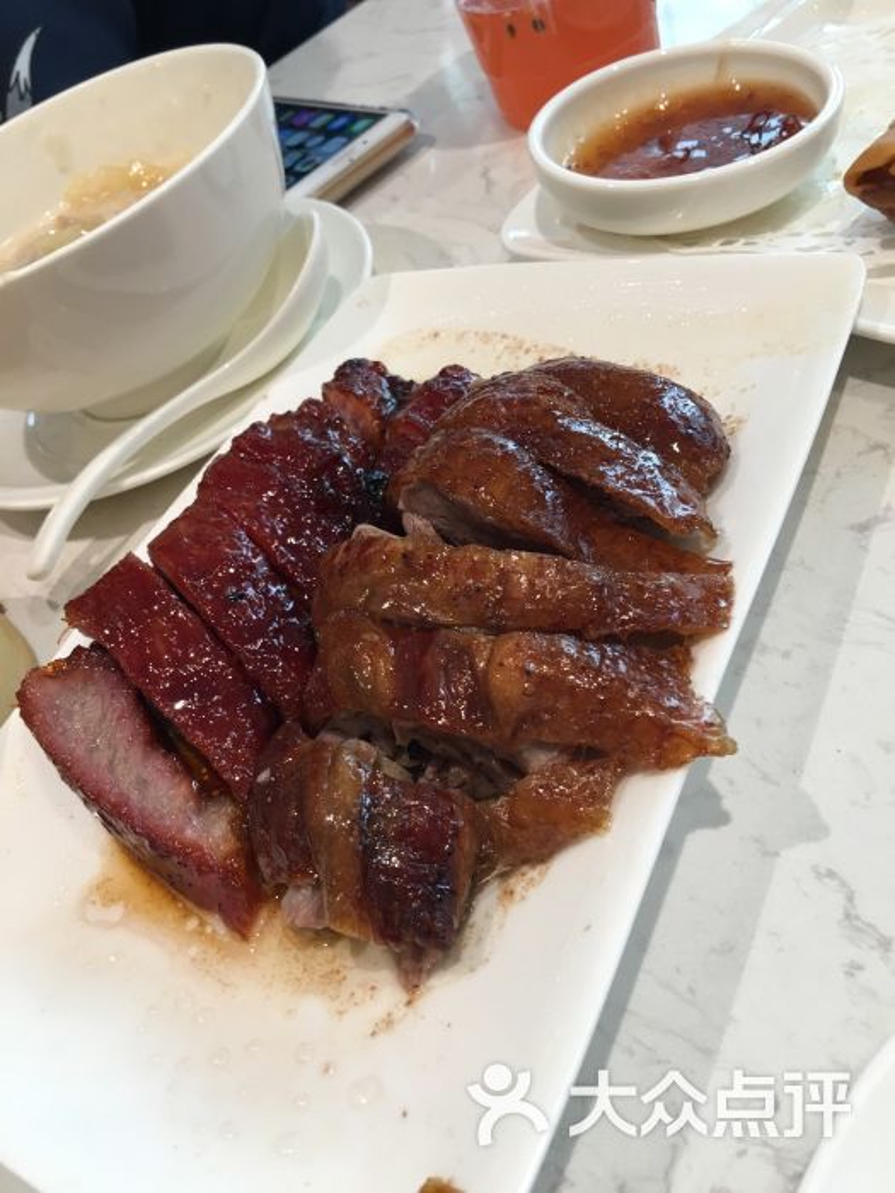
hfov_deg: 48.2
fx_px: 1000
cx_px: 448
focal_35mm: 29
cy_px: 596
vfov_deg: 61.7
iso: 40
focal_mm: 4.15
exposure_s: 1/17
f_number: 2.2
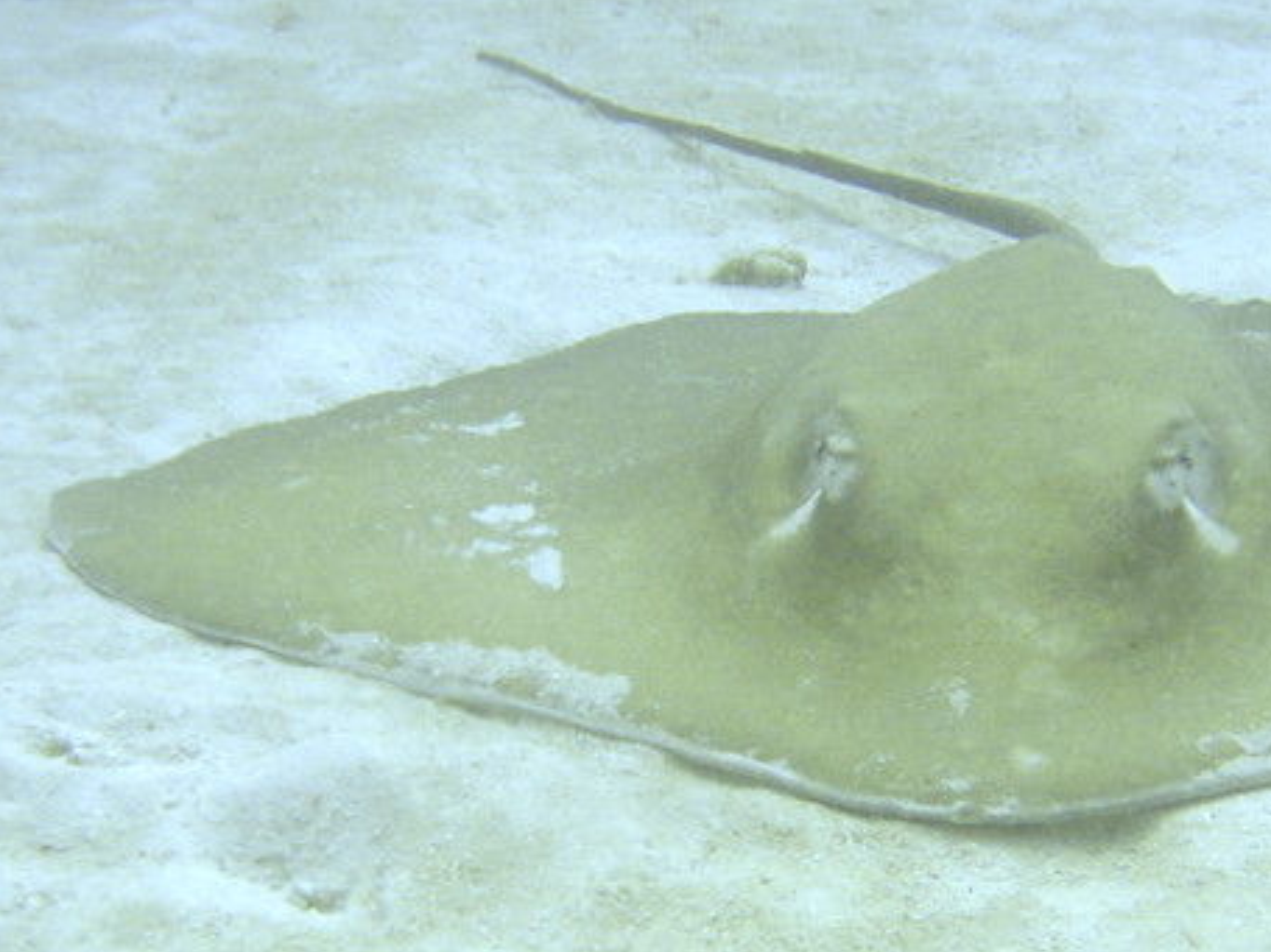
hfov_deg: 27.0
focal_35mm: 71
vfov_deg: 20.7
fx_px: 2606
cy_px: 482
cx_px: 955
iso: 50
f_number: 2.8
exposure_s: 1/125
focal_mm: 6
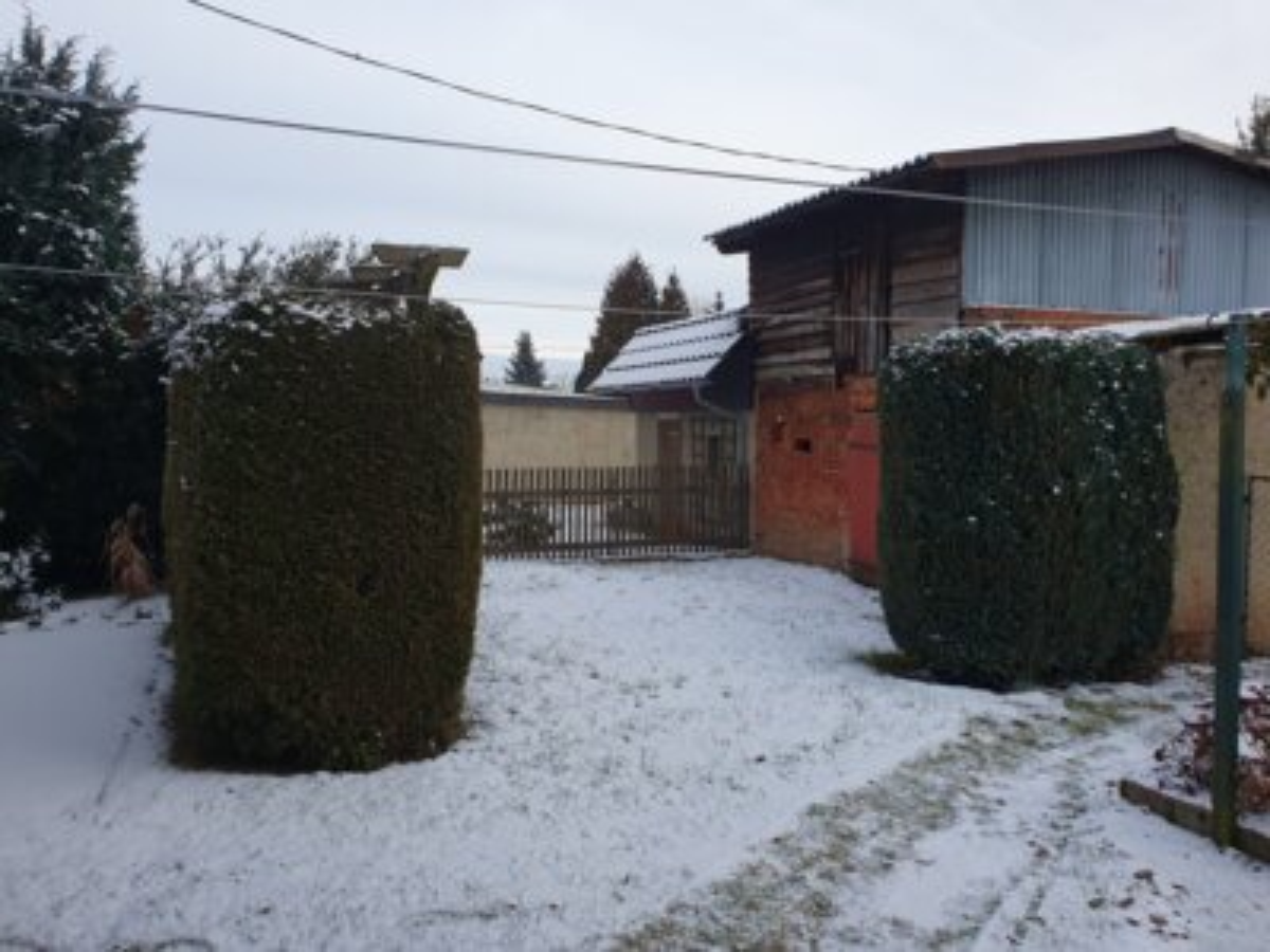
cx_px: 635
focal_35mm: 26
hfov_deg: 67.3
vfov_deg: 53.1
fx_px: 954
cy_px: 476
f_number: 2.4
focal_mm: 4.32
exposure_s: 1/688
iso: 50
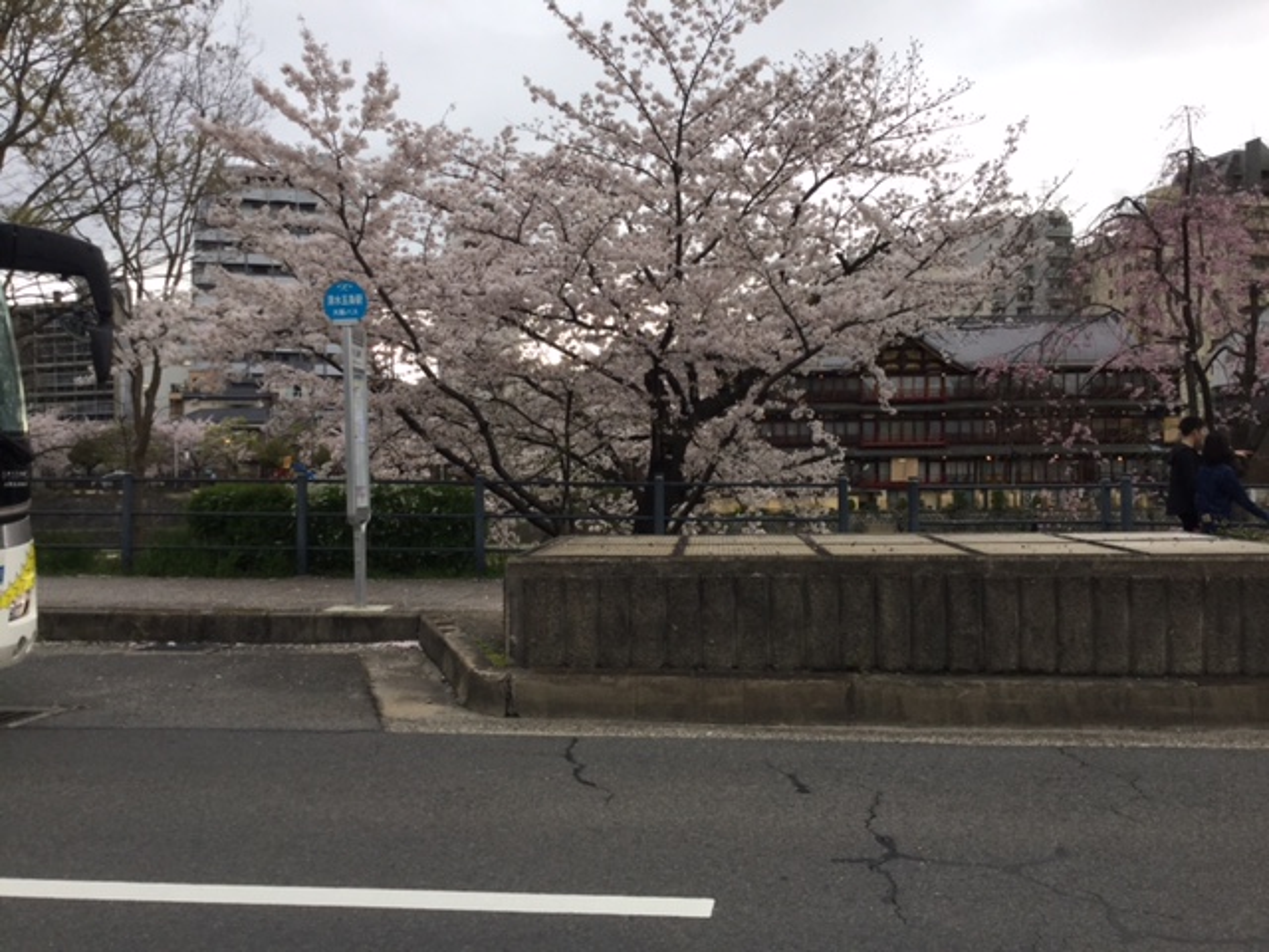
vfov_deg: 45.4
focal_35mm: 31
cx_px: 634
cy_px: 476
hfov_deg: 58.4
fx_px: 1136
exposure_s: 1/120
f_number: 2.4
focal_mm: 3.3
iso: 40
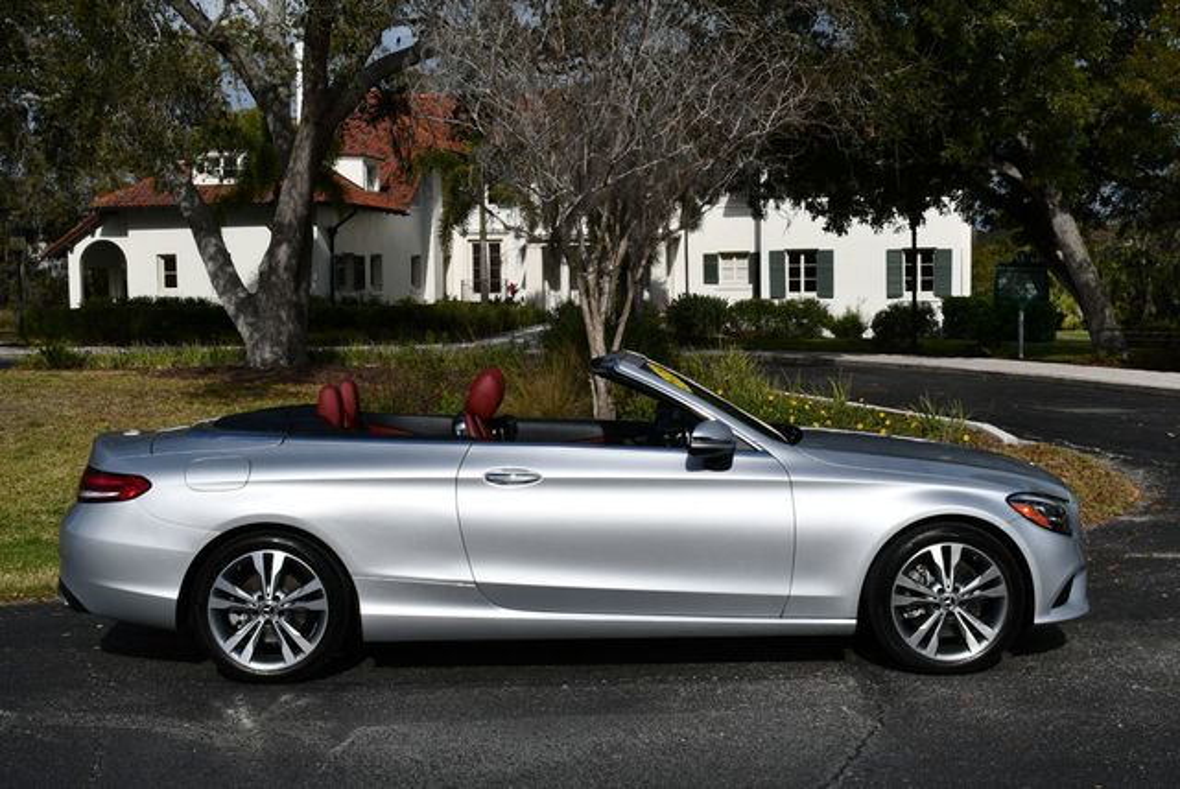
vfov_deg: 28.1
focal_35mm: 48
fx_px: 1575
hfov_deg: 41.1
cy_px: 394
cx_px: 590
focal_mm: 24
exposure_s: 1/500
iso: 100
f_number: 11
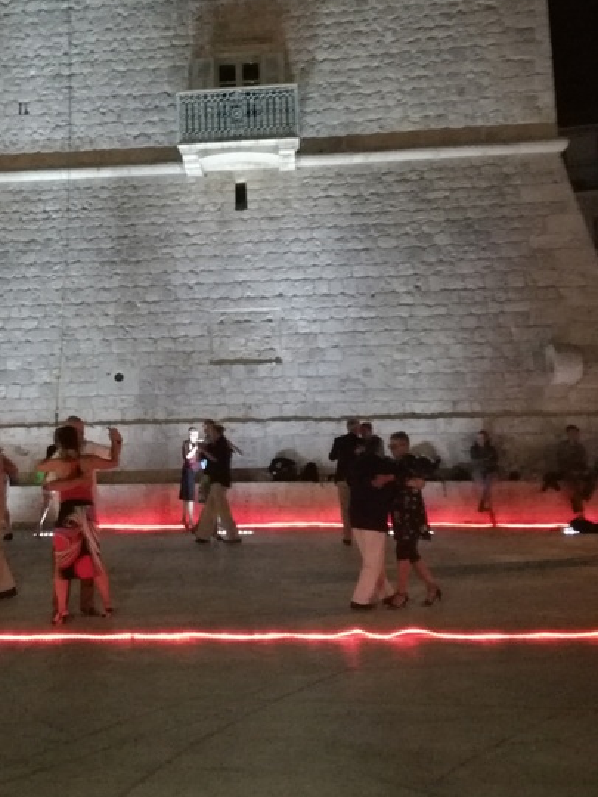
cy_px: 291
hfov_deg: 35.3
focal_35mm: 40
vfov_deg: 46.3
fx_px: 921
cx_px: 159
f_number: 2
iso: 1250
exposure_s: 1/13.3
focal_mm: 3.79
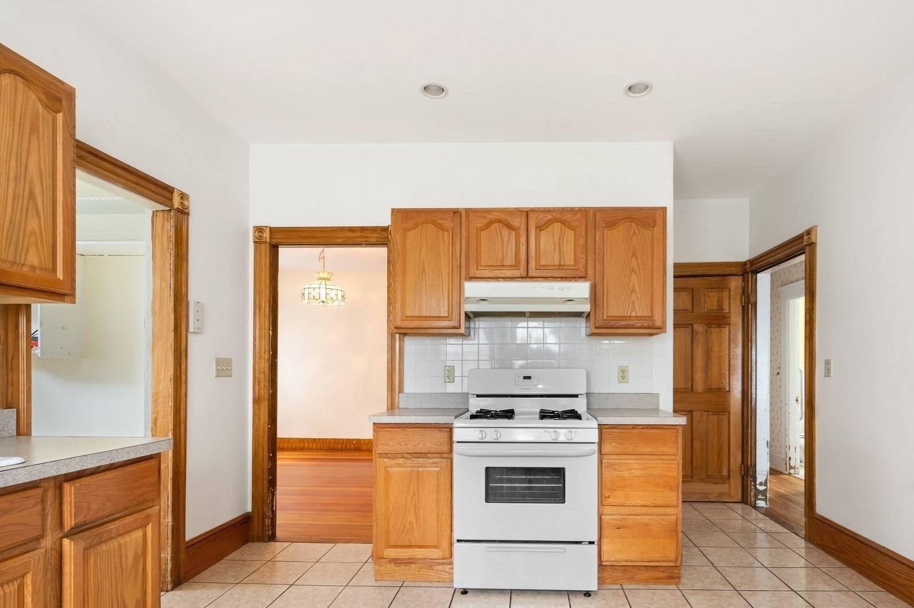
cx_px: 514
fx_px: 457
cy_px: 385
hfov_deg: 89.6
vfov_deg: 66.1
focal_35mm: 18
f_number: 7.1
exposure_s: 1/8
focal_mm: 14
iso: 400
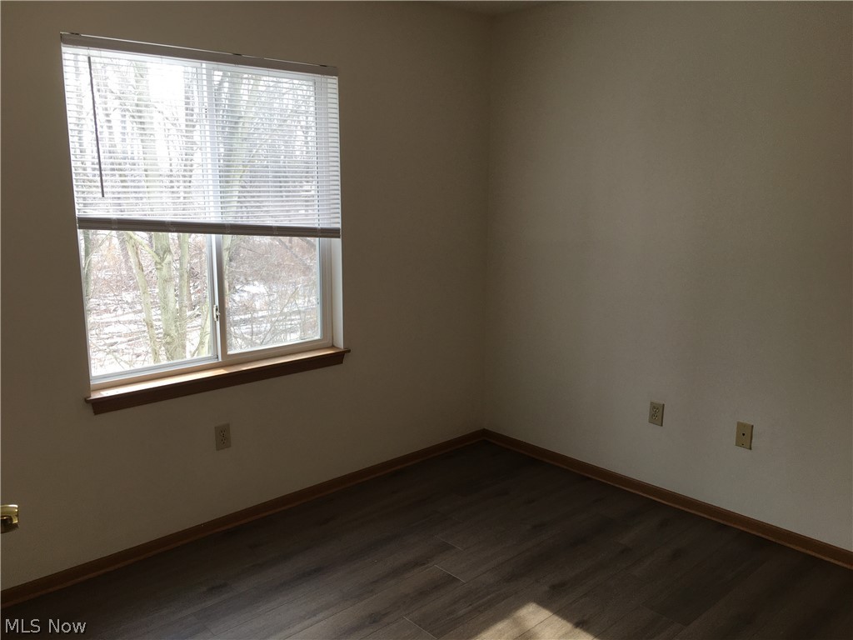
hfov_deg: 61.7
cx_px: 426
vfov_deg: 48.2
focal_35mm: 29
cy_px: 320
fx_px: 715
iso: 25
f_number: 2.2
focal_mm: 4.15
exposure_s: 1/120
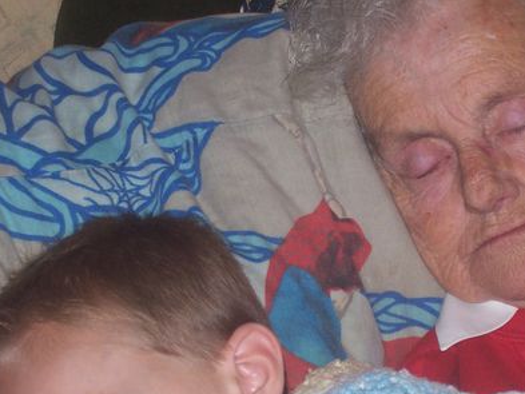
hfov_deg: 11.8
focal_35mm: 167
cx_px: 353
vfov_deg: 8.9
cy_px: 314
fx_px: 2534
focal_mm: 13.5
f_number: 4
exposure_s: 1/83.9
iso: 80
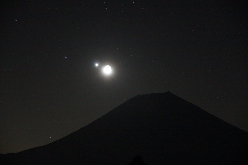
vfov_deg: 15.2
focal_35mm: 90
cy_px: 82
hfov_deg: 22.6
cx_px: 124
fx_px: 620
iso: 3200
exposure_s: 6
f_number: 5.6
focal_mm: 60
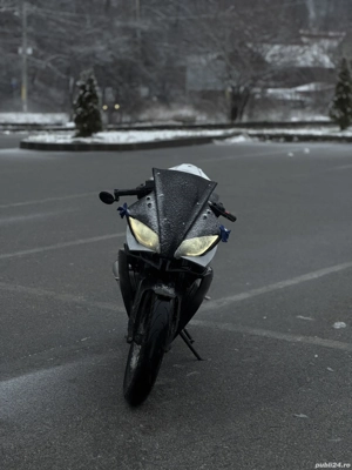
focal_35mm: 77
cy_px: 235
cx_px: 176
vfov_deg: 25.3
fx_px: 1044
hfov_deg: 19.1
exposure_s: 1/99
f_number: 2.8
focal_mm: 9
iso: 125
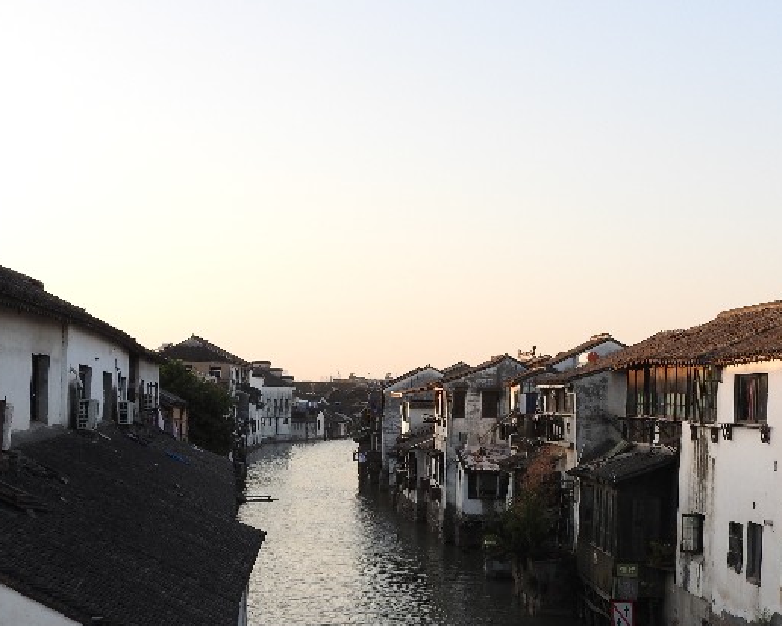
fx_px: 1227
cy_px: 443
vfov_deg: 28.3
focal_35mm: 53
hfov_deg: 35.4
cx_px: 389
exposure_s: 1/250
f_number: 3.8
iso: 100
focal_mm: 6.3
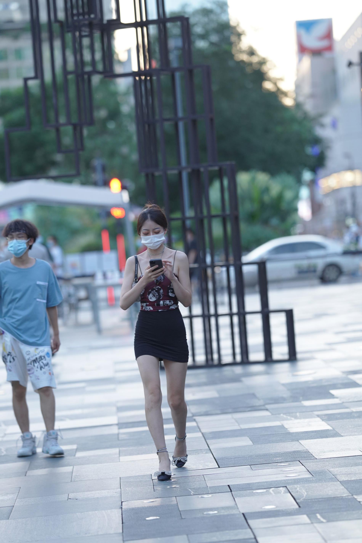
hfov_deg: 10.2
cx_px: 181
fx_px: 2037
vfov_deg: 15.2
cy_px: 272
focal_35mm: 135
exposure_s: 1/500
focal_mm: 135
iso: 800
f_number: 2.2
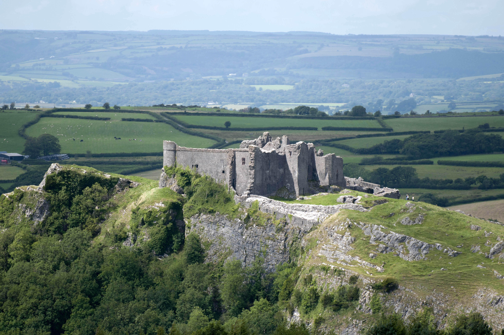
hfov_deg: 6.9
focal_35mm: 300
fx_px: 4195
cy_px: 168
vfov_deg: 4.6
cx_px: 252
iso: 200
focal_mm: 200
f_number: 9
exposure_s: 1/3200
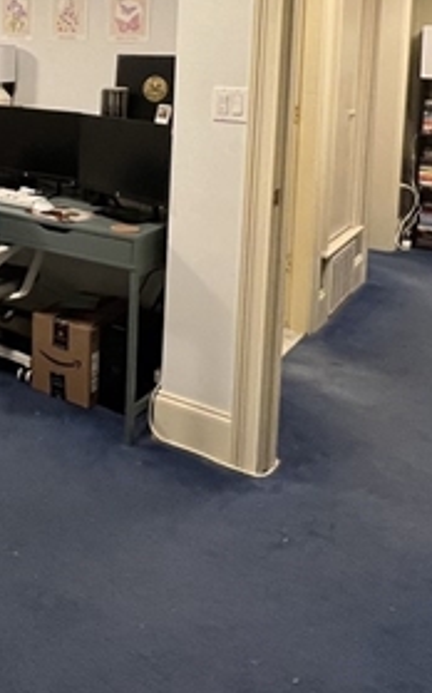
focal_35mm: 38
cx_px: -84
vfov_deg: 47.0
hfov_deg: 29.1
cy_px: 84
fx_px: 717
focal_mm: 1.57
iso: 320
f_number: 1.8
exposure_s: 1/60
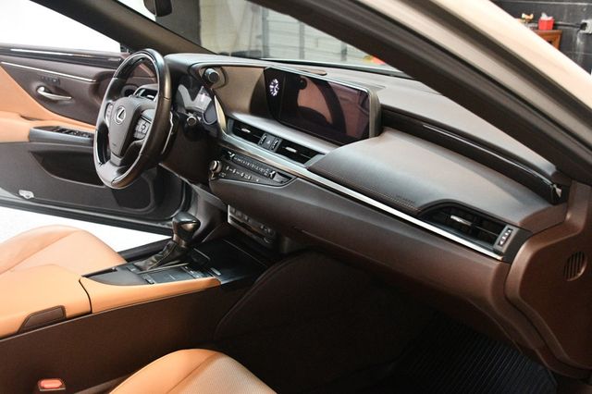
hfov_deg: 53.2
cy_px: 197
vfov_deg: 36.8
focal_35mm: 36
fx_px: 592
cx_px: 296
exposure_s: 1/60
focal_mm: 24
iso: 5000
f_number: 3.8
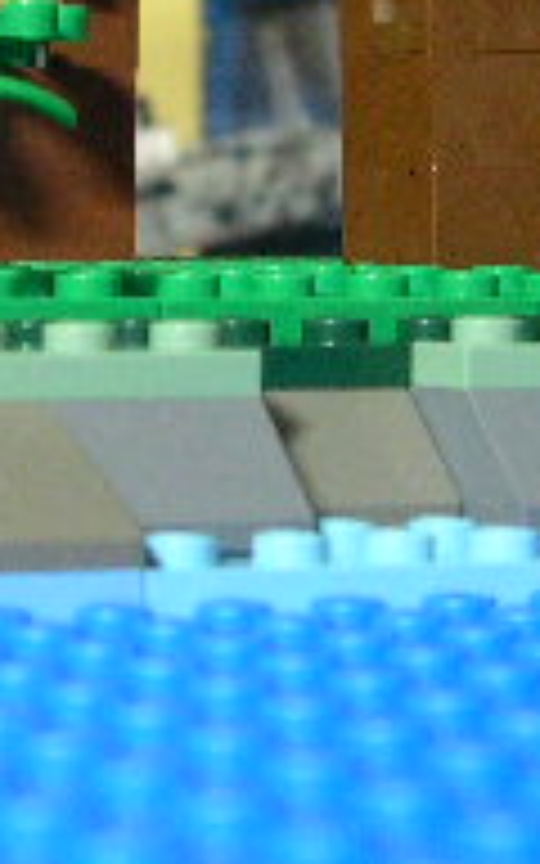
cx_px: -40
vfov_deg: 15.5
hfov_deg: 9.7
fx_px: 3155
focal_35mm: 134
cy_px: 140
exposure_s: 1/3.6
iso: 400
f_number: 2.8
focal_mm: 8
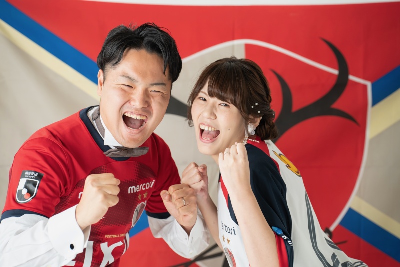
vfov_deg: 10.4
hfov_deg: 15.5
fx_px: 1466
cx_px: 200
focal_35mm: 132
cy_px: 134
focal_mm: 132
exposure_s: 1/160
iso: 500
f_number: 4.5
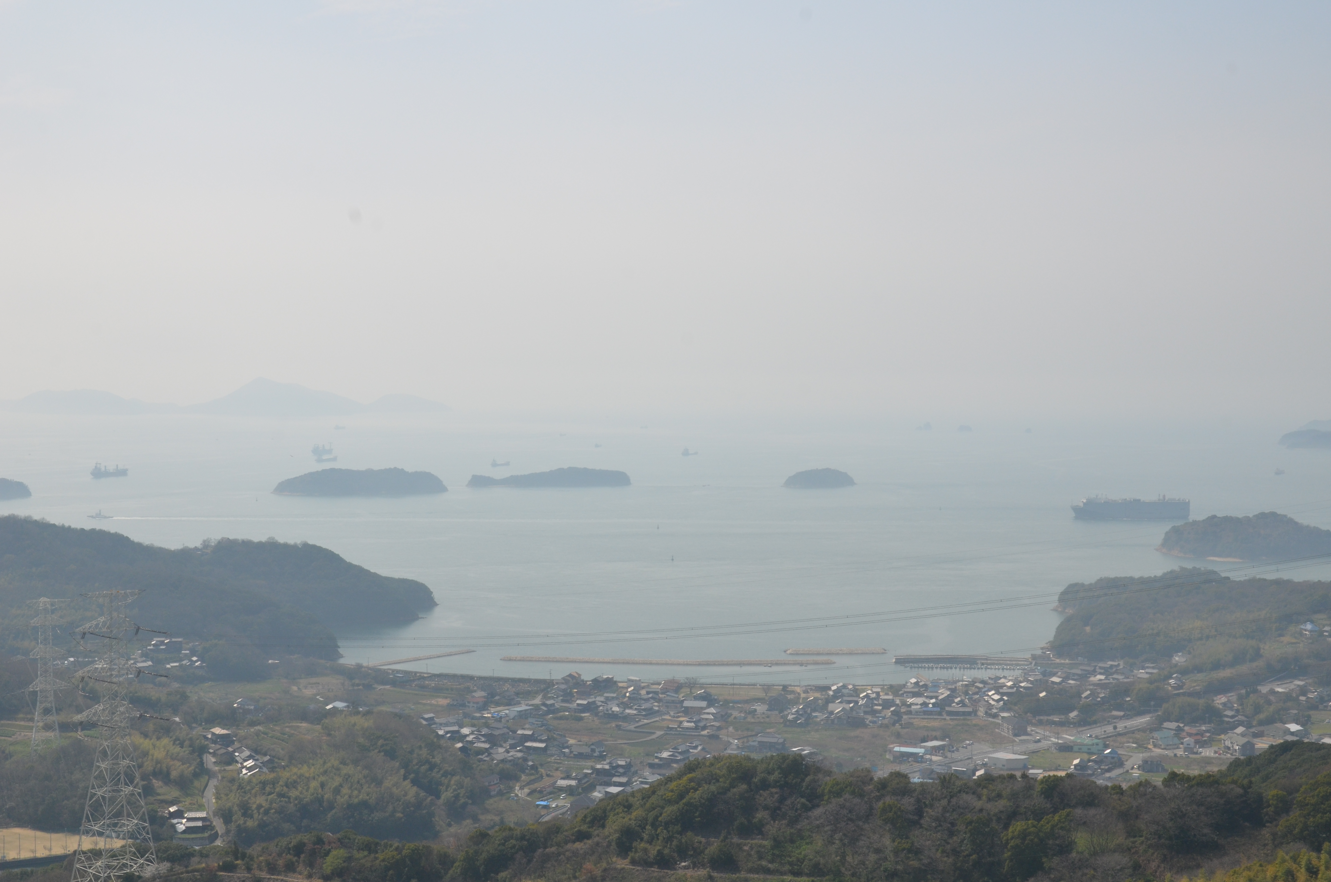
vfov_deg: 25.6
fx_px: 1937
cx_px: 666
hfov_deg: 37.9
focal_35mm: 52
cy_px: 441
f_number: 13
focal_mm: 35
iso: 400
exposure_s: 1/640
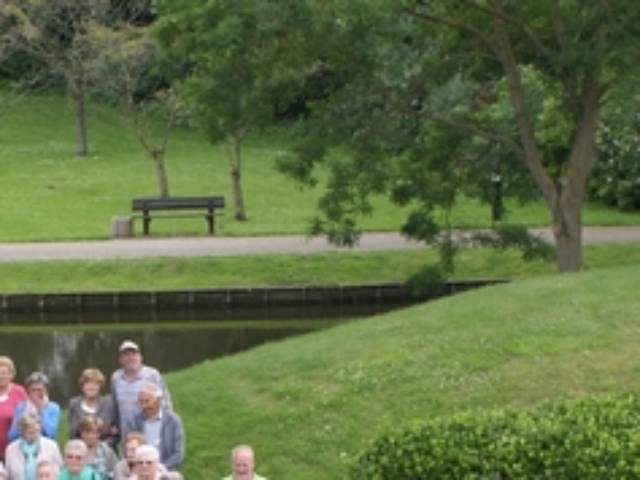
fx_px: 1757
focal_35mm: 95
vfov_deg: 15.3
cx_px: 116
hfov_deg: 20.4
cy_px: 493
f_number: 6.3
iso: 100
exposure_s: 1/60
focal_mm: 26
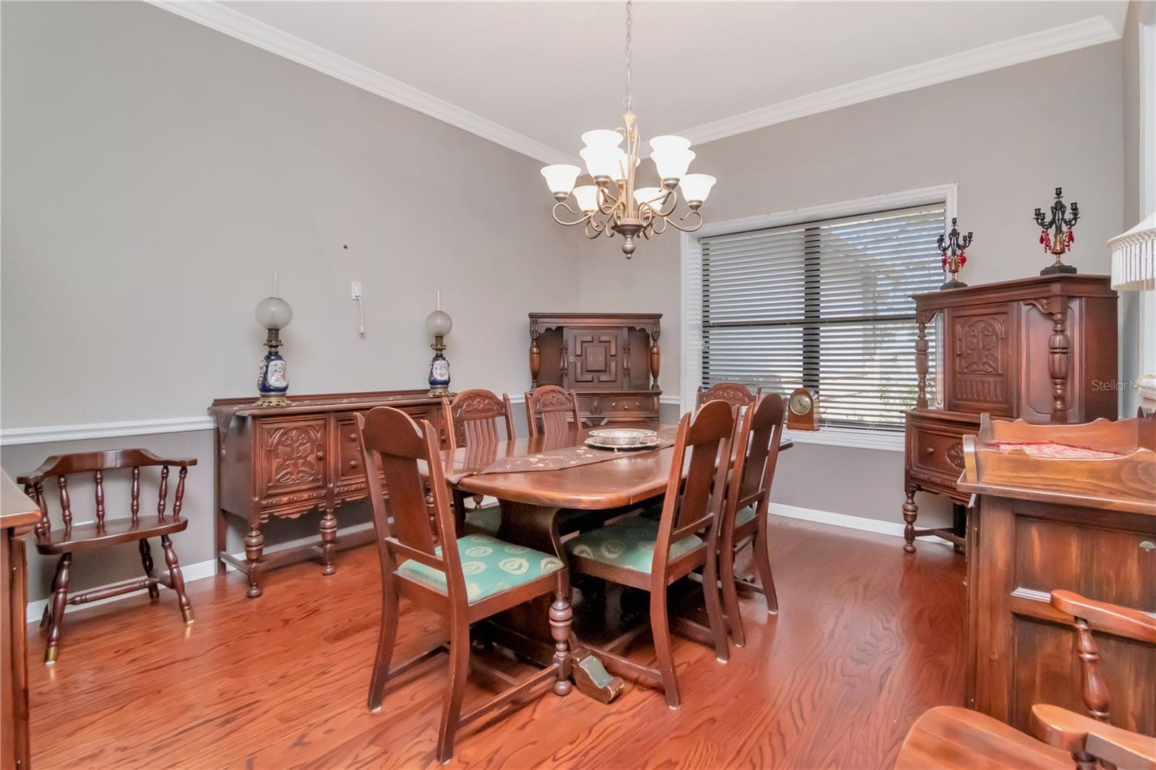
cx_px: 578
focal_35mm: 16
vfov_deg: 72.0
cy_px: 385
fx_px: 530
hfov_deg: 95.0
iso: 3200
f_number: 8
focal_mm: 11
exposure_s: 1/125
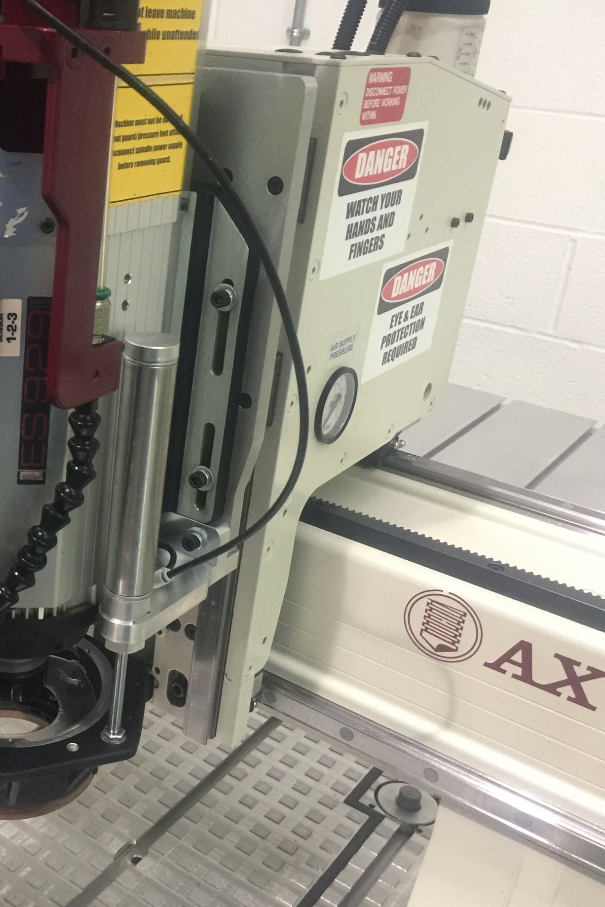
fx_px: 1033
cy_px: 460
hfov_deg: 30.8
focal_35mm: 41
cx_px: 35
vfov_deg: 47.4
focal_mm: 4.15
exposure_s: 1/8
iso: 125
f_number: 2.2
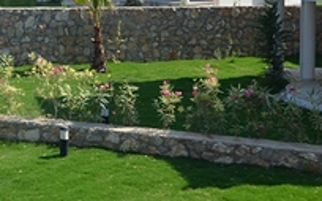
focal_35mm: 76
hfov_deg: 25.2
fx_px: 666
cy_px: -13
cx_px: -34
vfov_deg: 16.7
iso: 140
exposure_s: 1/250
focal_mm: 14
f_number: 8
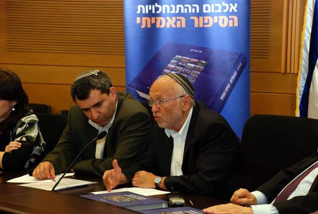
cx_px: 159
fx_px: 1129
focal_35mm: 128
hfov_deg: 16.0
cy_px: 107
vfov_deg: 10.8
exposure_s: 1/40
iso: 640
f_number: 5.6
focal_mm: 85
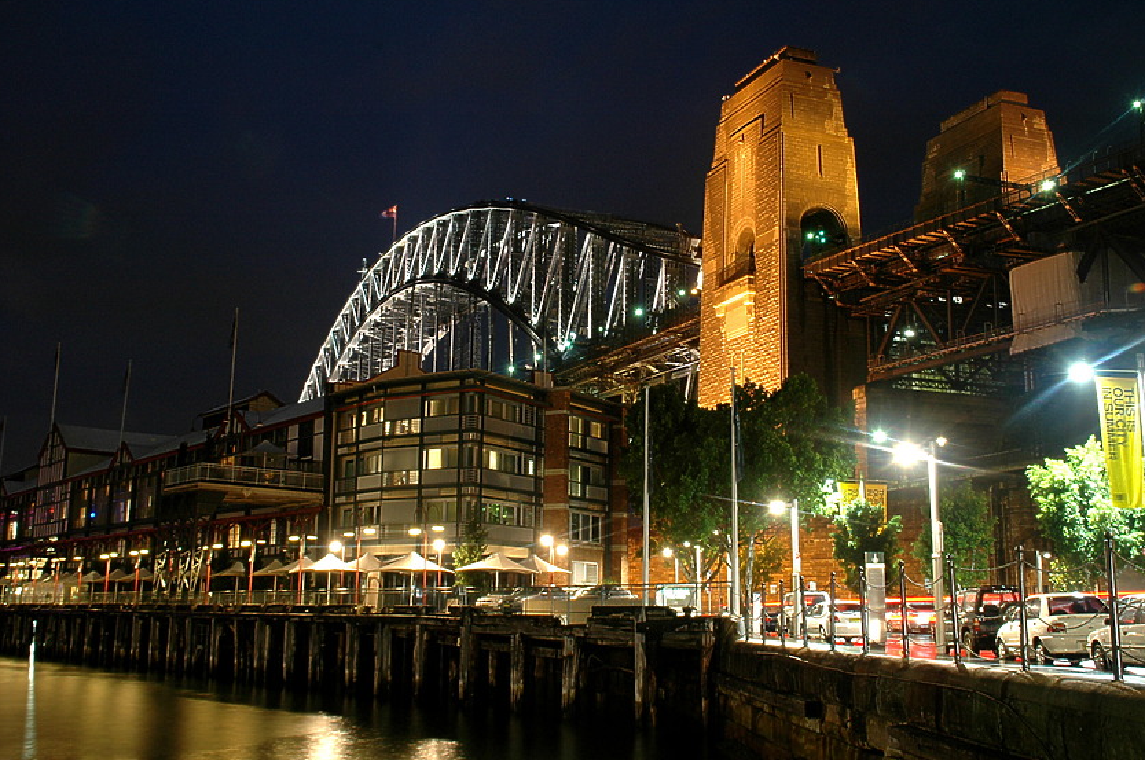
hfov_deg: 47.9
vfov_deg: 32.9
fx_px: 1288
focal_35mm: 41
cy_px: 357
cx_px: 562
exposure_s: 13
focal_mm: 25
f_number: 10
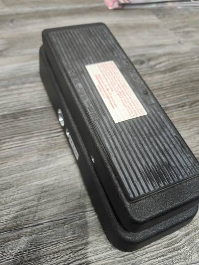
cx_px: 100
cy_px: 132
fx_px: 176
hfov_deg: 58.9
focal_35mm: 23
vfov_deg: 73.9
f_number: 1.8
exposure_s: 1/120
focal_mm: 5.54
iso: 160
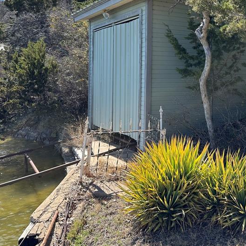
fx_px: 330
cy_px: 74
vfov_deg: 40.2
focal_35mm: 41
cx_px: 190
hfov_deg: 39.6
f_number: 1.78
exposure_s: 1/1304
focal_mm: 6.86
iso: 80
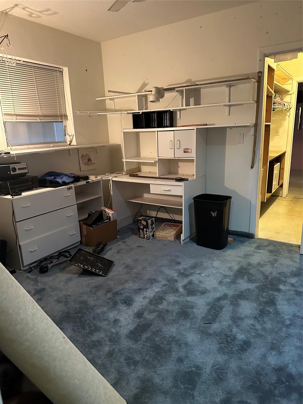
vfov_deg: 71.6
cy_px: 202
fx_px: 280
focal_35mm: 24
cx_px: 152
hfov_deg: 56.8
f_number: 1.78
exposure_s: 1/40
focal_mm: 6.86
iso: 1000
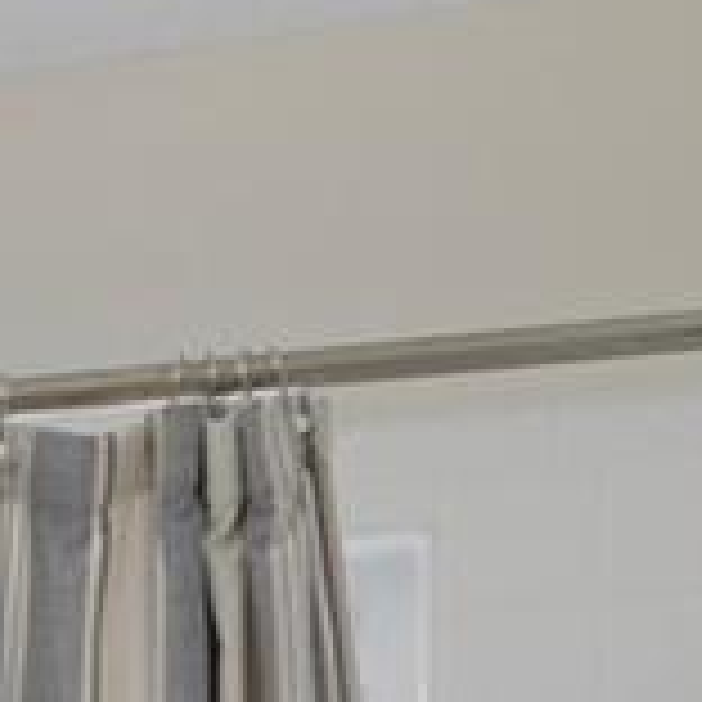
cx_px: -2340
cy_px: 1606
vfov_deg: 8.8
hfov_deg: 6.8
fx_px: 4199
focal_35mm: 183
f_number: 8
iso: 250
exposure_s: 1/1.43
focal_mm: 14
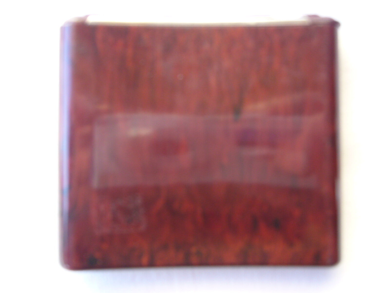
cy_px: 146
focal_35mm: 35
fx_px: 394
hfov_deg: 52.6
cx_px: 195
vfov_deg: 40.7
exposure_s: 1/25
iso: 100
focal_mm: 5.8
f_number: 2.8
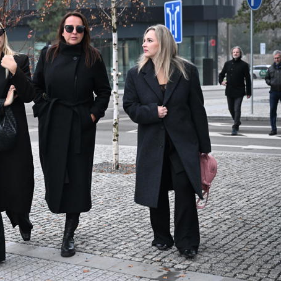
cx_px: 79
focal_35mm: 71
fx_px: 652
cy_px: 141
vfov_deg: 24.3
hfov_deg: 24.1
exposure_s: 1/200
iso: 3200
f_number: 4.5
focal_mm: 55
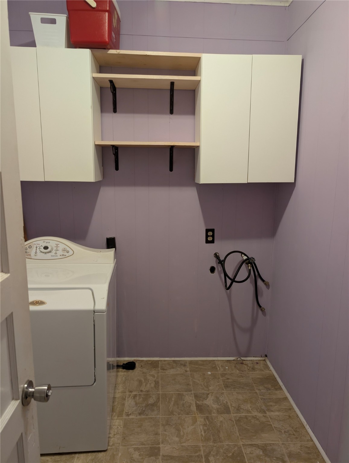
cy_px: 232
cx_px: 174
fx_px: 322
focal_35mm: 24
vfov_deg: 71.5
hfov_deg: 56.9
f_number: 1.68
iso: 773
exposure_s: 1/120
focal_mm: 6.9
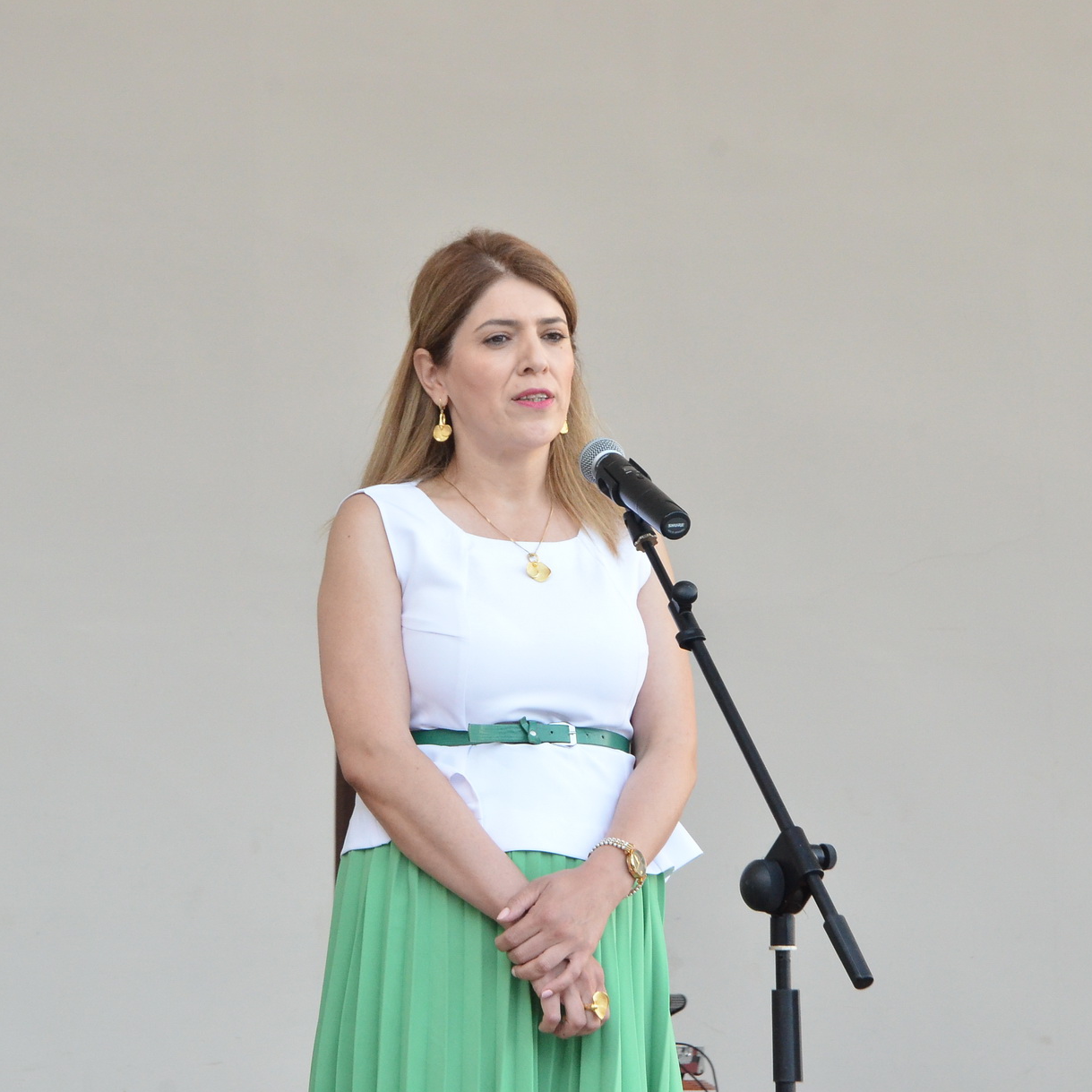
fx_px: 5162
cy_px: 546
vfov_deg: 12.1
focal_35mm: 145
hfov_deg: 12.1
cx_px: 539
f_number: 9
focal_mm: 75
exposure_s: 1/250
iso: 2200
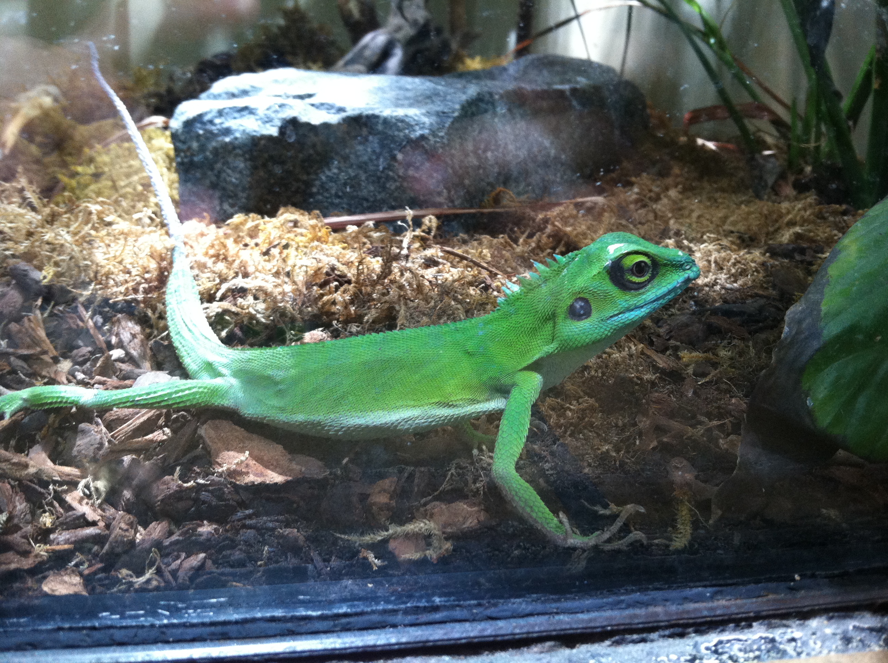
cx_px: 444
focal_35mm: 35
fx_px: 897
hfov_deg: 52.7
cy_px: 332
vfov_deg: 40.6
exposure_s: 1/15
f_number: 2.8
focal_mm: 3.85
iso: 200
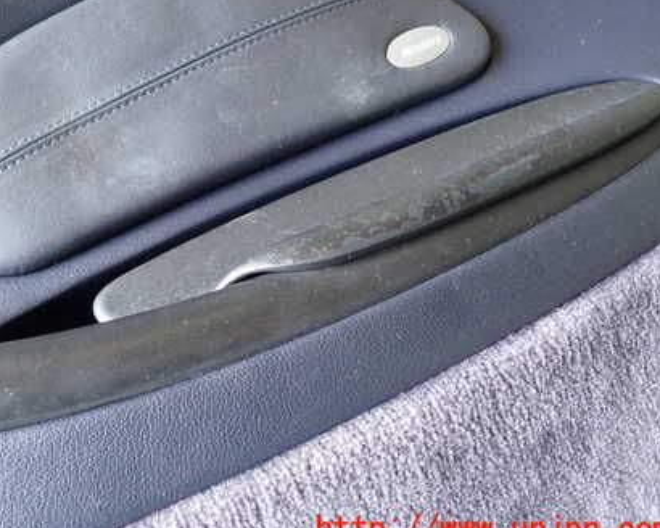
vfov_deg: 37.0
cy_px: 188
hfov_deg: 44.8
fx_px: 781
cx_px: 196
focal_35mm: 40
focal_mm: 5.05
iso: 200
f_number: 2.2
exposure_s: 1/40
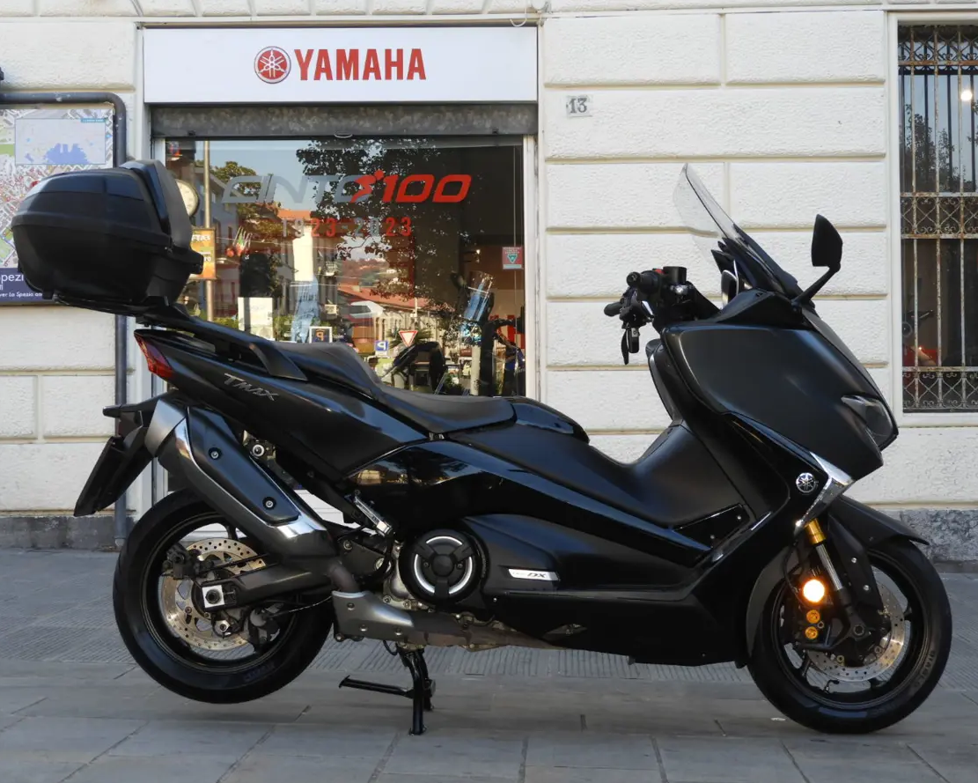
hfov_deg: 32.5
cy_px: 393
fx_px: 1679
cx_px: 513
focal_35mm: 58
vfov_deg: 26.2
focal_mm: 9.9
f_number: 4
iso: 100
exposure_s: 1/80
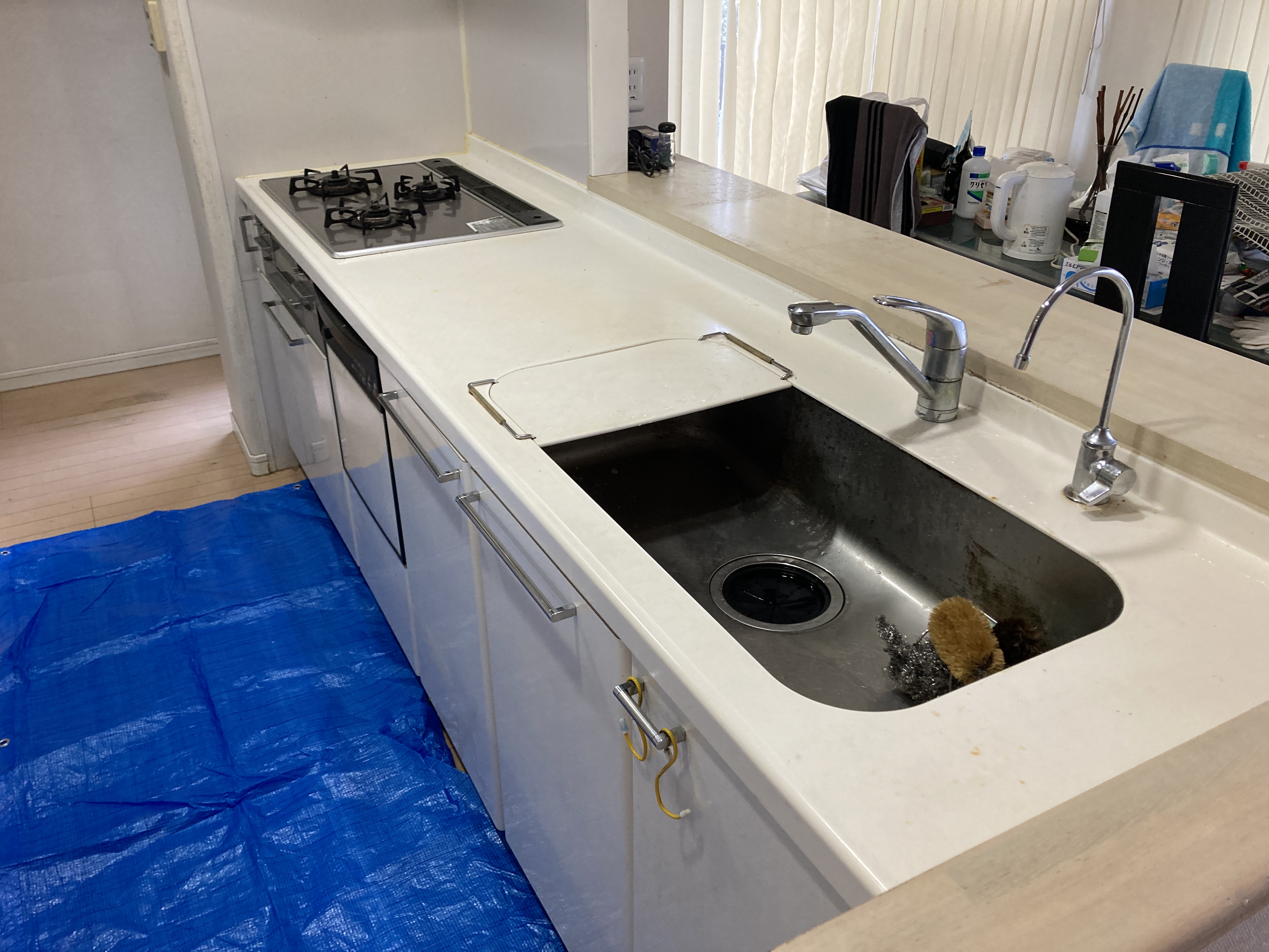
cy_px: 476
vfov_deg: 49.7
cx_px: 634
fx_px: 1026
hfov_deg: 63.4
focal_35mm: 28
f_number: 1.8
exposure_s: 1/60
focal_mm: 3.99
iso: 125
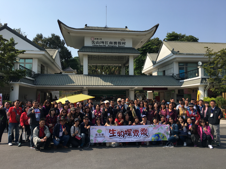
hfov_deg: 61.7
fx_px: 189
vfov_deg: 48.2
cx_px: 113
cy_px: 84
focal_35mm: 29
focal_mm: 4.15
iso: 25
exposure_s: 1/1508
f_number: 2.2
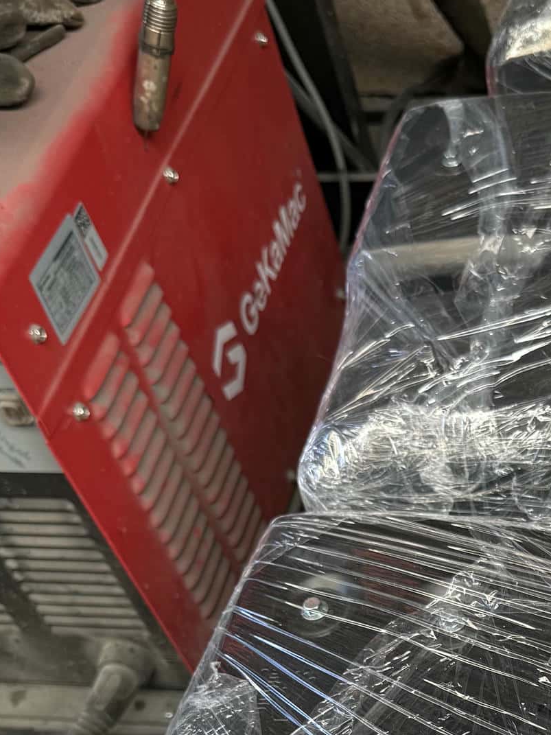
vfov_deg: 28.4
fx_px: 1359
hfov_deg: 21.4
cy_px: 738
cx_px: 654
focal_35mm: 64
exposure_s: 1/121
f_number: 1.78
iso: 50
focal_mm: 6.76
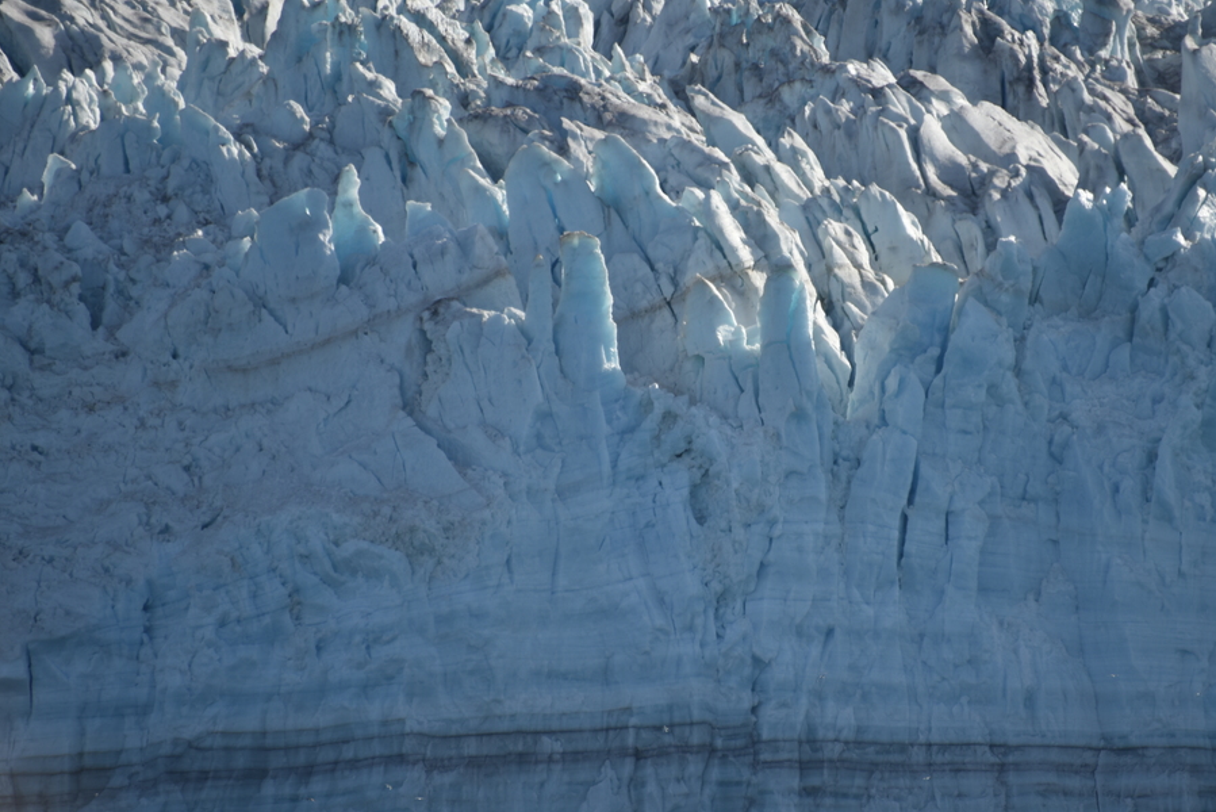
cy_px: 383
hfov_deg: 4.8
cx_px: 698
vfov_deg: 3.2
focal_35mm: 427
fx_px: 14427
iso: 110
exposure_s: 1/640
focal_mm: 300
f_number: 5.6
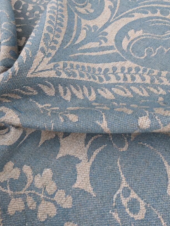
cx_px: 66
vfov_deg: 76.9
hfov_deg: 62.8
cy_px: 79
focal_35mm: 21
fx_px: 137
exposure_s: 1/307
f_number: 2.2
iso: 46
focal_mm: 2.35
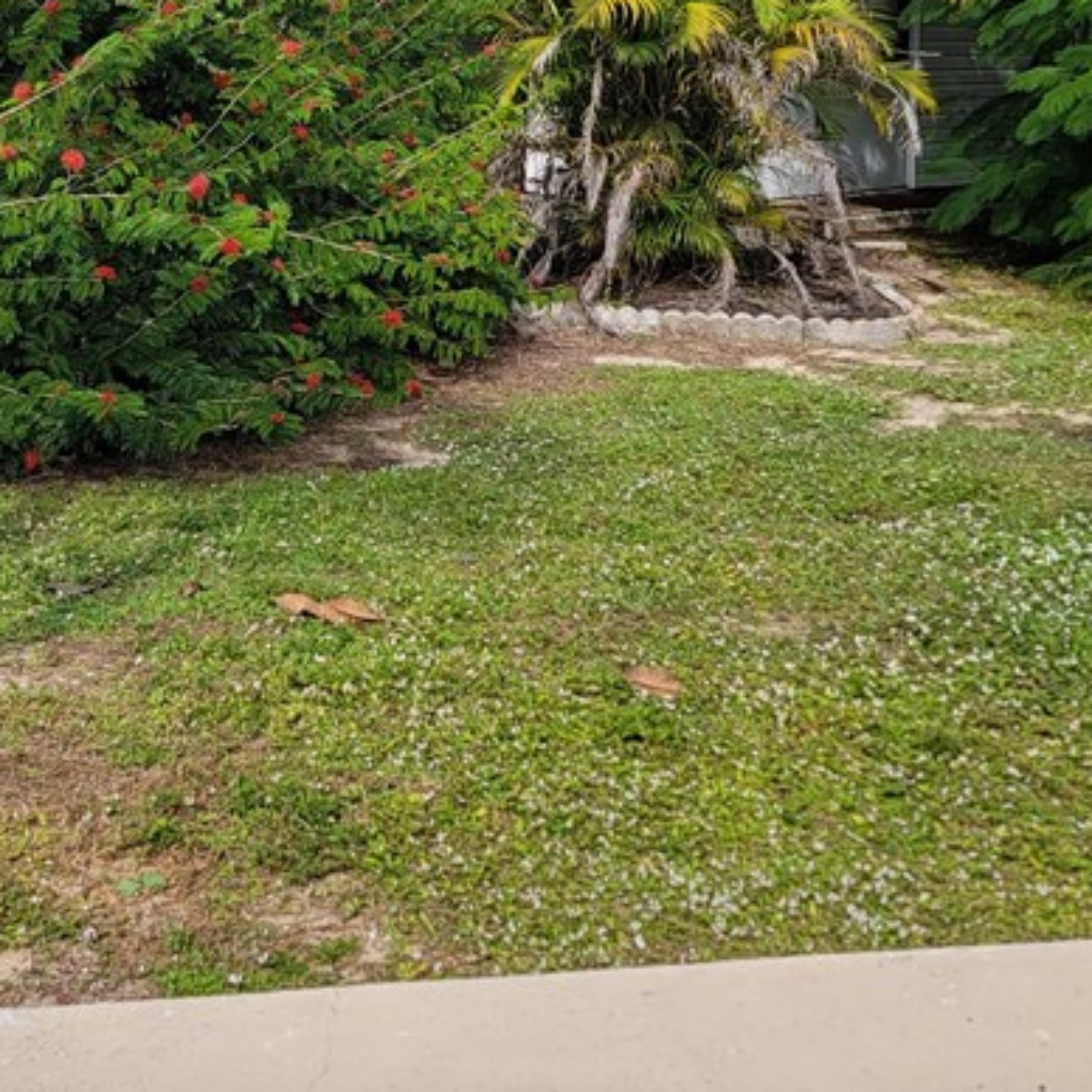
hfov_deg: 29.4
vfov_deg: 29.0
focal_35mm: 56
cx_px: 129
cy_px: 48
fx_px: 1999
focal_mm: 6.7
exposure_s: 1/622
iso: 16
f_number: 1.8
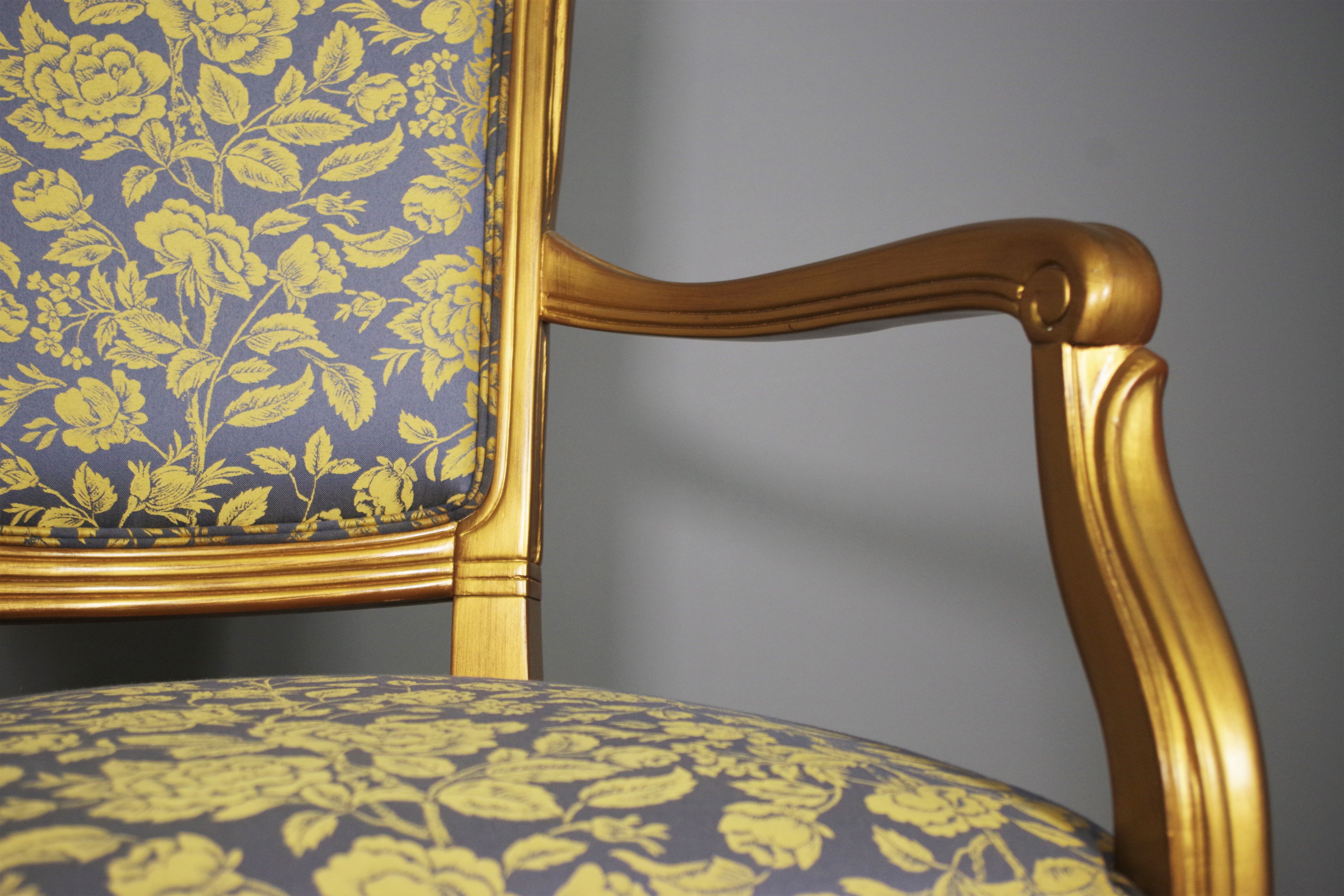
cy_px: 448
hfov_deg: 38.2
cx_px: 672
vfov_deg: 26.0
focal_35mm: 52
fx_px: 1941
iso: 800
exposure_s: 1/80
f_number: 4.5
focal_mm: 35
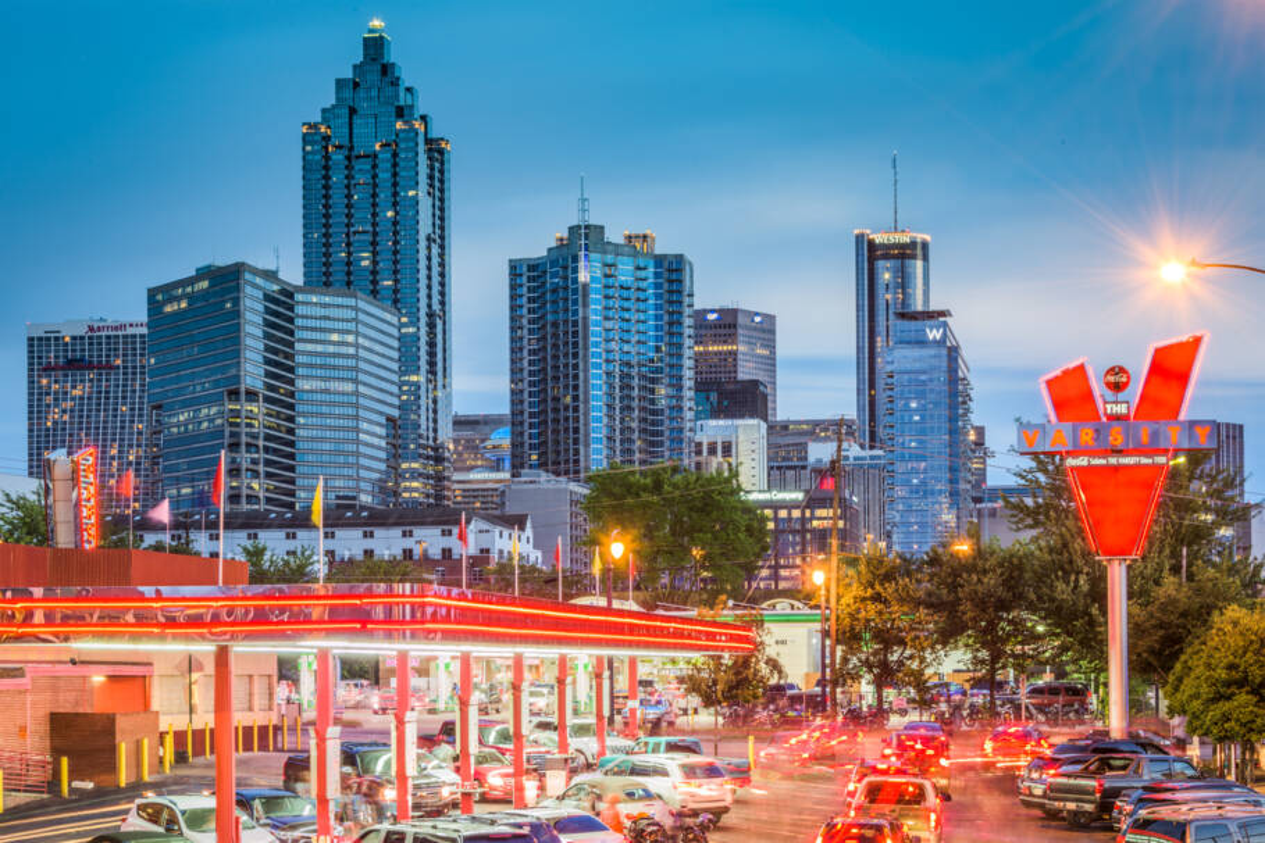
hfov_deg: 28.8
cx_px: 632
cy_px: 422
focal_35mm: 70
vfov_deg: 19.5
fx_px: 2460
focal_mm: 70
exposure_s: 3.8
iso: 64
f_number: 16
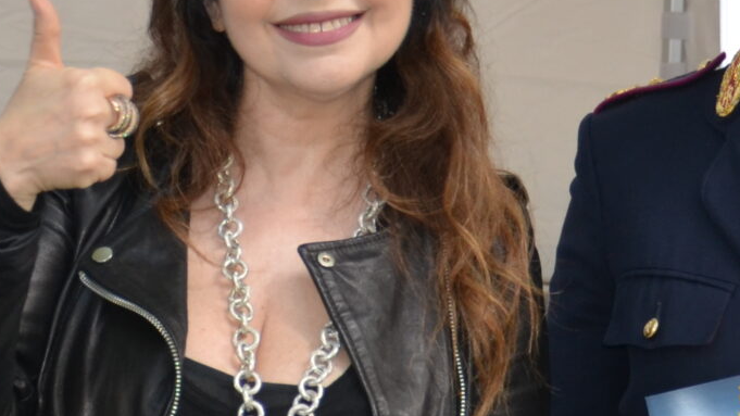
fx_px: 3237
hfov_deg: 13.0
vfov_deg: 7.4
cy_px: 149
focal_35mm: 165
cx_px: 140
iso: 400
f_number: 4
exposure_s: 1/125
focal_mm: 28
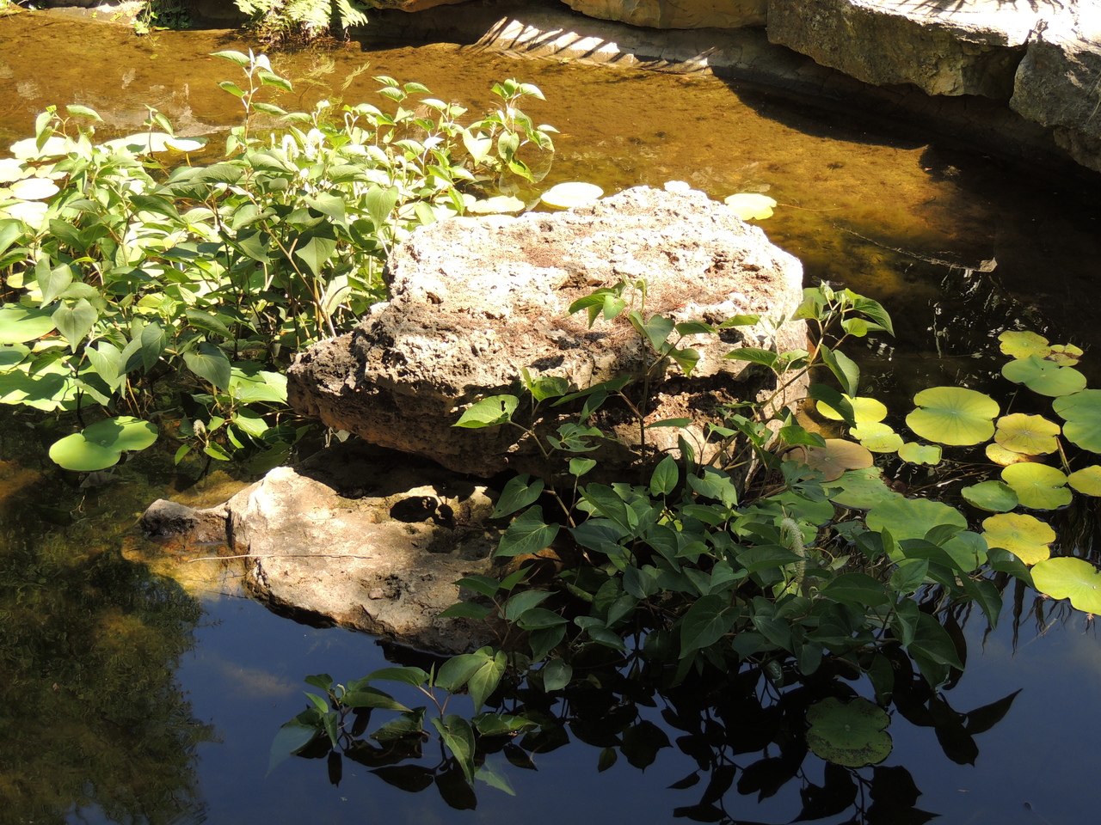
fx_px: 1590
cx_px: 550
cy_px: 412
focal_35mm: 50
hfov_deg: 38.2
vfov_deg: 29.1
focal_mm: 8.9
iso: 100
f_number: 3.6
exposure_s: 1/160
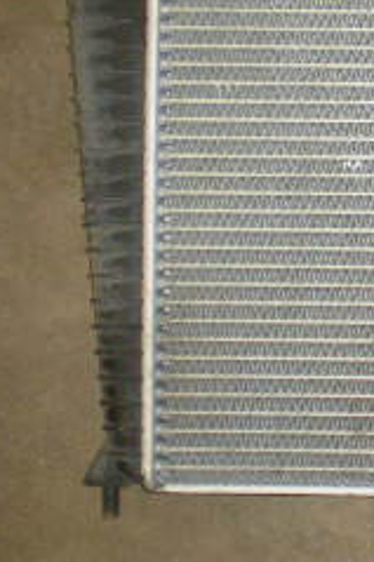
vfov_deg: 19.1
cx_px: 687
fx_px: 1654
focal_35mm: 106
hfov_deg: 11.8
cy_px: 129
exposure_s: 1/60
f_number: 3.1
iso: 231
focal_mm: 6.3
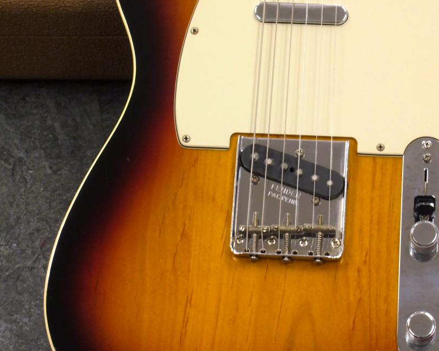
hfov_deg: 11.9
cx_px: 290
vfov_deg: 9.5
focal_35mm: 162
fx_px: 2105
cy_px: 163
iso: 200
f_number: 14
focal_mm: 42
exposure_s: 1/2
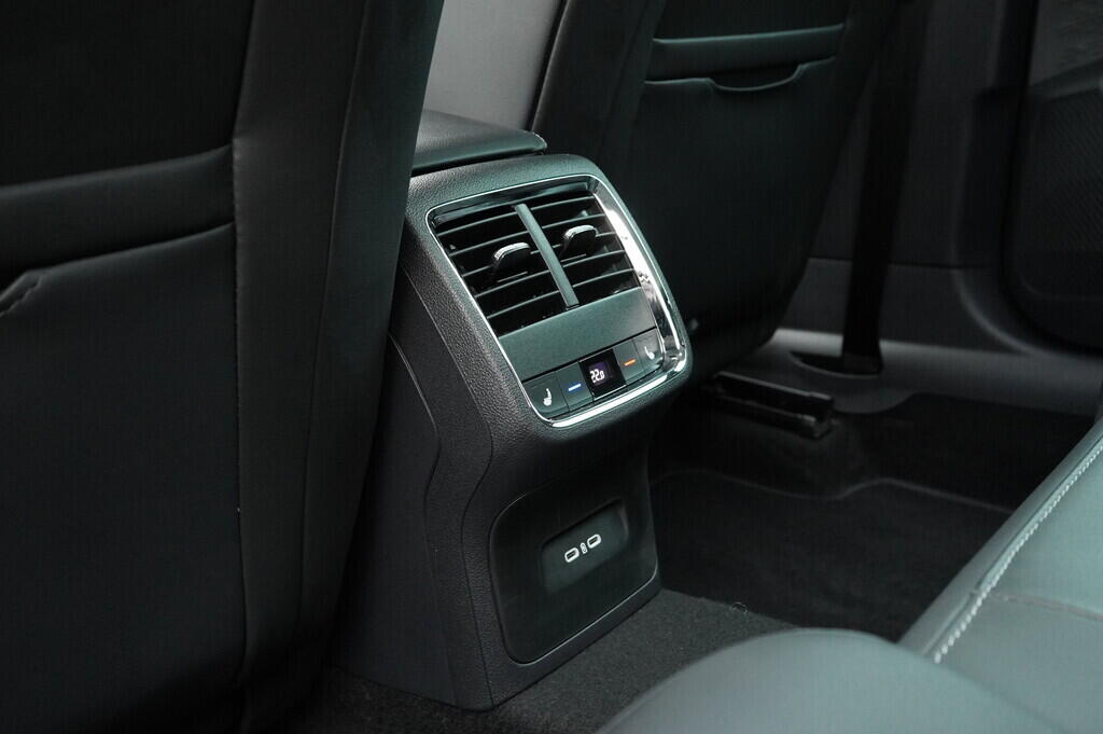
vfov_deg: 36.8
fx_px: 1102
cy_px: 367
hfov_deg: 53.2
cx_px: 552
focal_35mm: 36
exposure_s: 1/50
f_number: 5.6
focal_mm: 24
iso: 3200
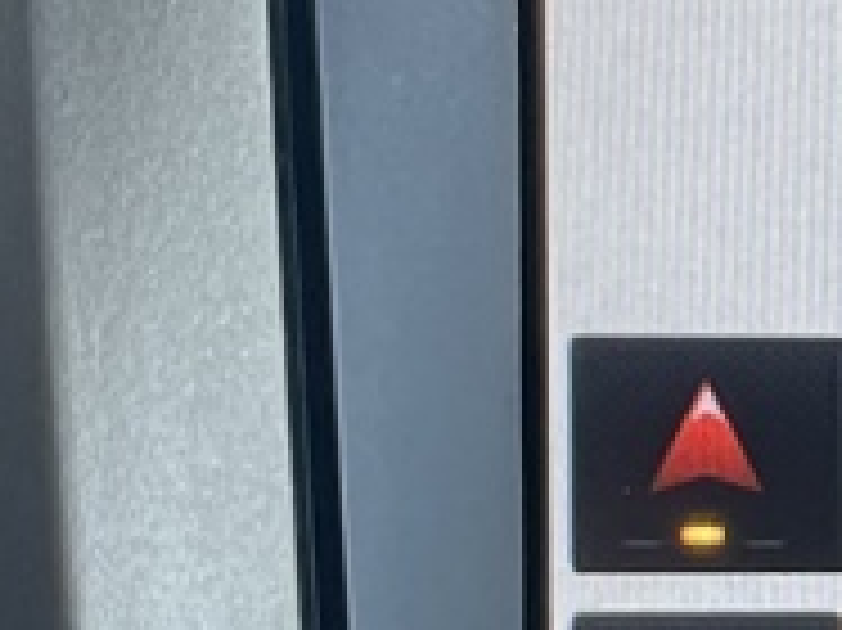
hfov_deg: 8.9
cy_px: 410
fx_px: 4862
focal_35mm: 200
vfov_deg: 7.4
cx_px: 2071
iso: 50
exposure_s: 1/121
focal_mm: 4.2
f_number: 1.6
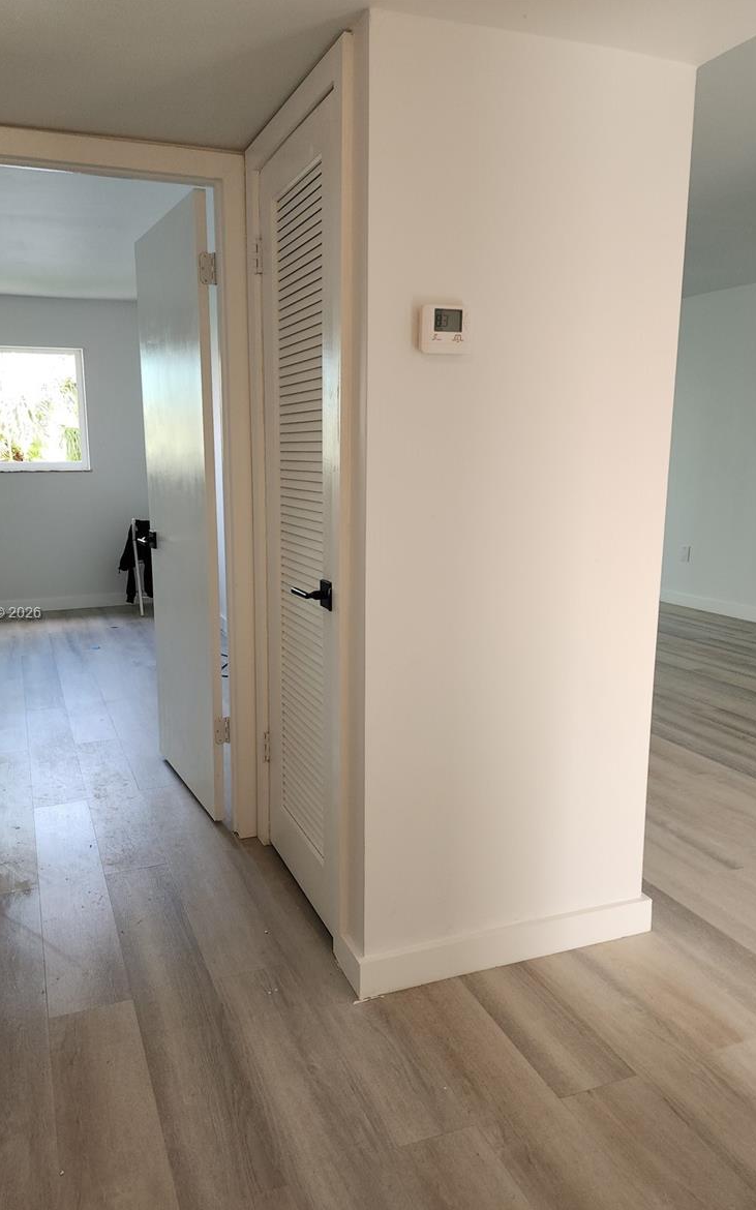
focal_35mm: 25
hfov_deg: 49.1
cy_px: 614
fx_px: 824
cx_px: 315
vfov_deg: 72.5
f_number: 1.8
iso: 40
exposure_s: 1/60
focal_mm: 6.4
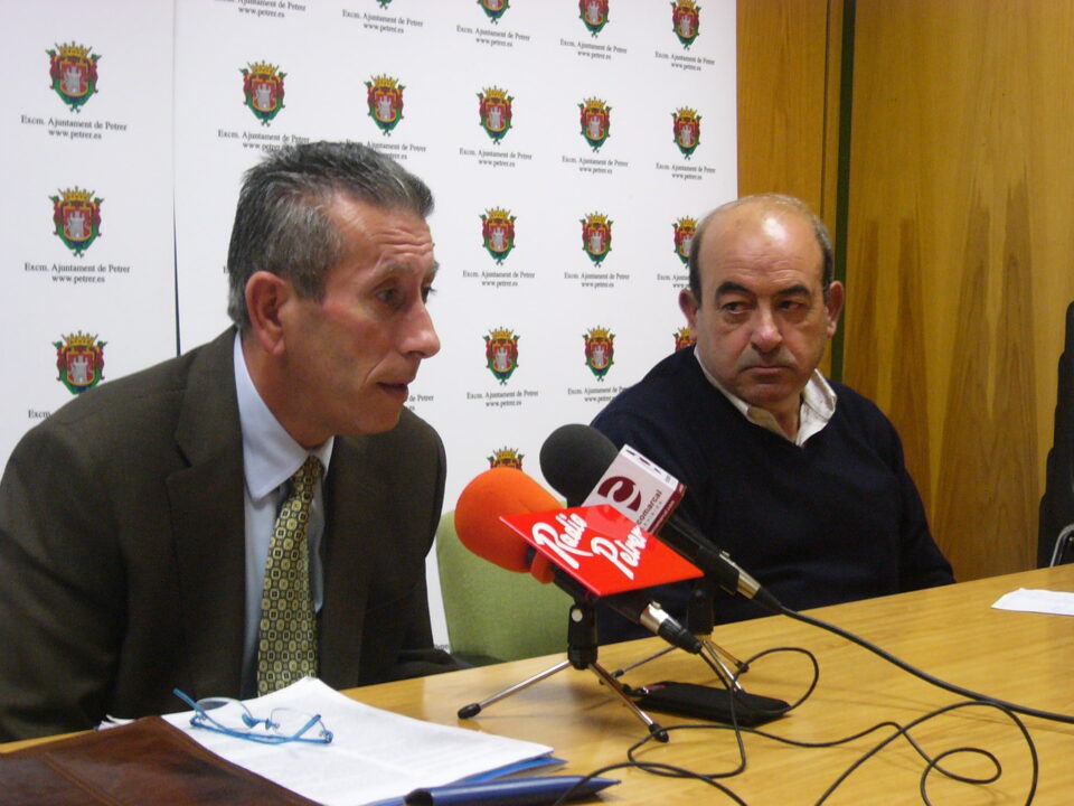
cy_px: 403
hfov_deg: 32.2
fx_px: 1862
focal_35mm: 60
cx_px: 537
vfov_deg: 24.4
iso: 200
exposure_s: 1/13
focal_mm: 10
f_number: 3.7
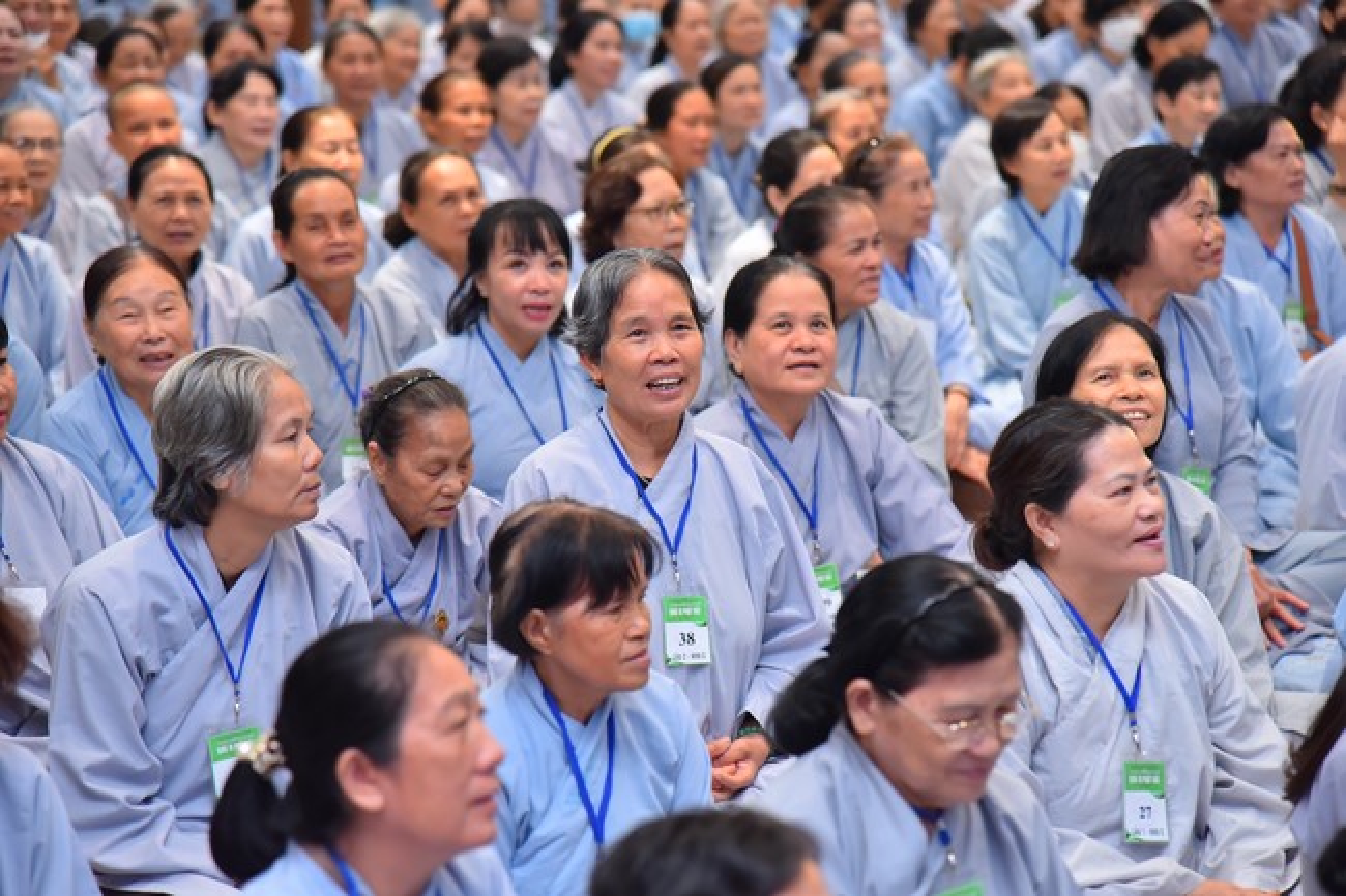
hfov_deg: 17.1
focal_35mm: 120
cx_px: 673
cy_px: 448
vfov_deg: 11.4
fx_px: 4485
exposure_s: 1/100
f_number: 4.5
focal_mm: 120
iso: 1250
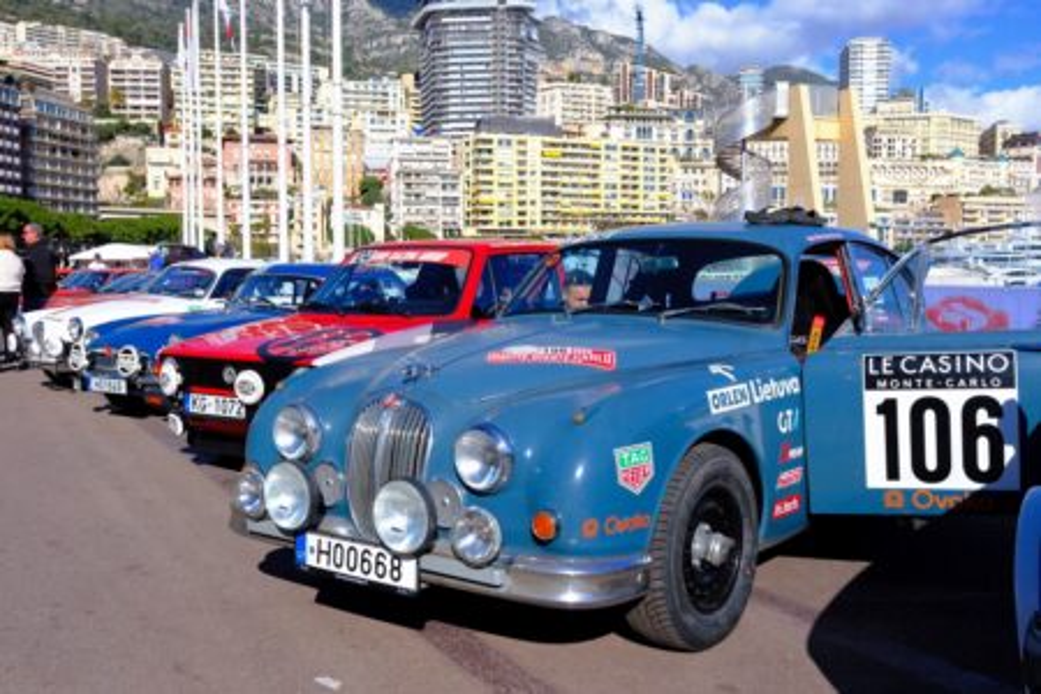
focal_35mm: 36
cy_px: 347
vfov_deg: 36.9
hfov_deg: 53.1
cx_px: 520
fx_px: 1041
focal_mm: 24.1
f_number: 8
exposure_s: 1/2000
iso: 1000
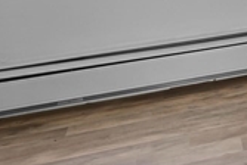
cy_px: -189
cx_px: 648
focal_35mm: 104
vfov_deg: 11.6
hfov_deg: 12.9
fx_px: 715
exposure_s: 1/8
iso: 320
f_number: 6.3
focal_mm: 17
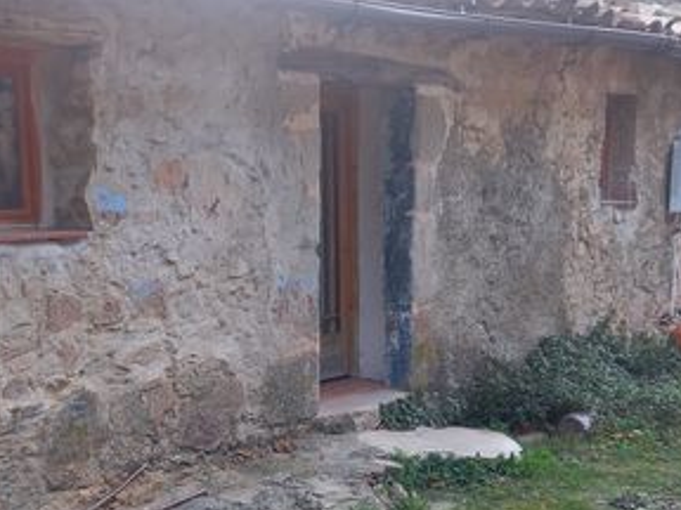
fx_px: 1023
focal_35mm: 52
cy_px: 375
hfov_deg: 35.8
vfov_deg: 27.7
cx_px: 154
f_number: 2
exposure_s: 1/50
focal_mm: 4.6
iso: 80
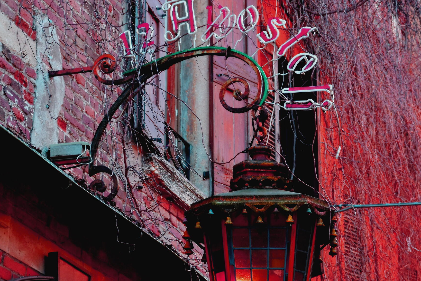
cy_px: 156
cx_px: 224
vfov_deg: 10.6
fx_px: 1508
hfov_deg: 15.9
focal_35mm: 129
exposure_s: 1/160
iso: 400
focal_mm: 62
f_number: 6.3
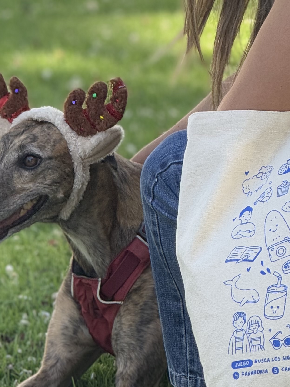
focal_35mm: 291
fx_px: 3251
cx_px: 188
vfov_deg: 6.8
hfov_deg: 5.1
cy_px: 239
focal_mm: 15.66
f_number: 2.8
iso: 50
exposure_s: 1/120
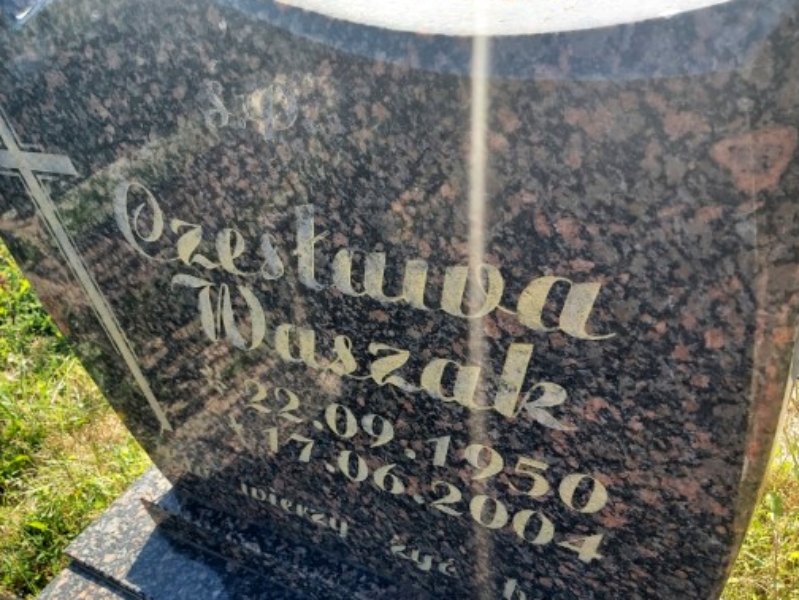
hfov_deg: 55.3
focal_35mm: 33
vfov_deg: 42.6
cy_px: 373
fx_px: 762
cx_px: 384
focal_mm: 3.92
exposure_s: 1/337
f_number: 1.7
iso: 64
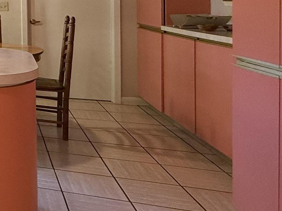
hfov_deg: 24.9
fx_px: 383
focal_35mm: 47
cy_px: 14
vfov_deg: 29.4
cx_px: -185
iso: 200
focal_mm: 2.22
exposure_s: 1/120
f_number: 2.2
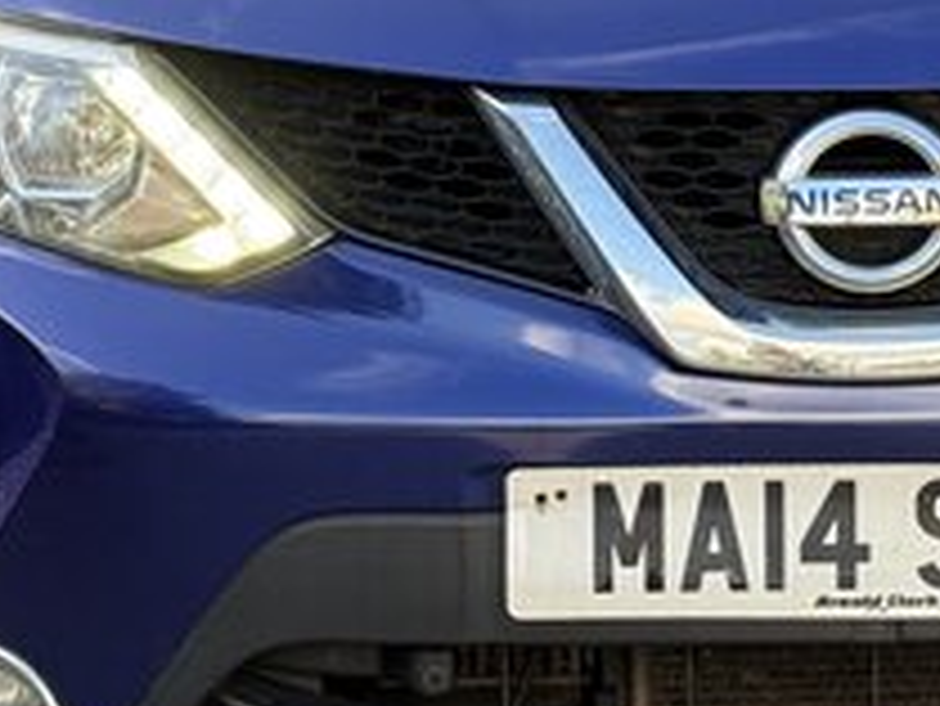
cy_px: 36
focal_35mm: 184
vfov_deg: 8.0
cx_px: 891
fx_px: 4999
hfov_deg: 10.7
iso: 100
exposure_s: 1/396
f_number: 1.78
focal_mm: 6.76
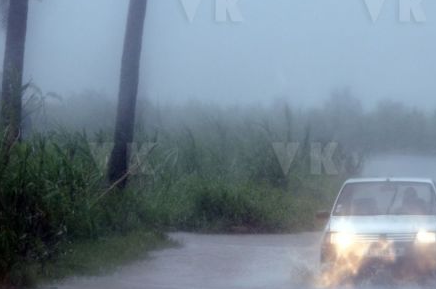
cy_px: 189
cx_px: 394
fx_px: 4654
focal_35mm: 385
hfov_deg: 5.4
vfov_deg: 3.6
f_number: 9
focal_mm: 140
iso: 1000
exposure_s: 1/640
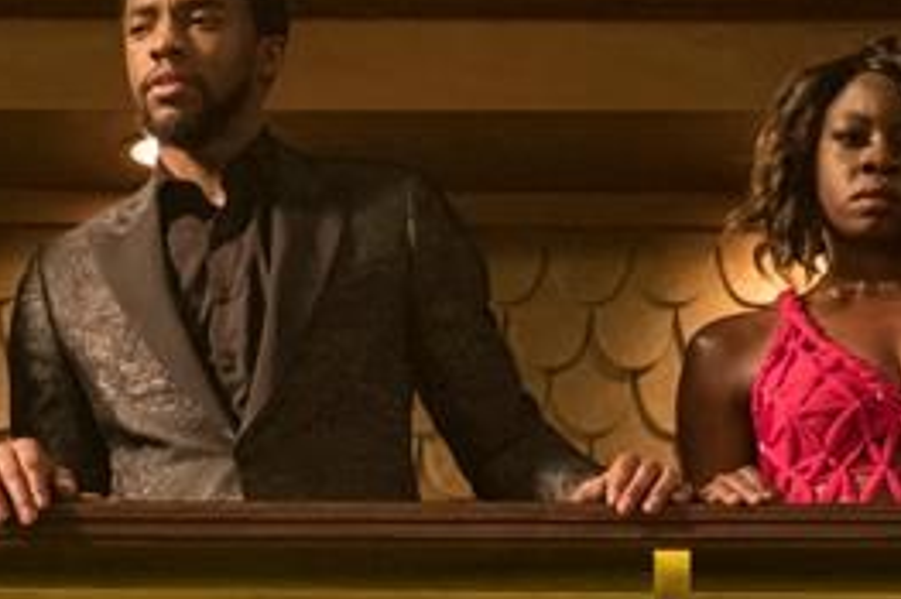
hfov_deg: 4.7
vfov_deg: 3.1
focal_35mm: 442
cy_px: 632
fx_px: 11055
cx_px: 274
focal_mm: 119.2
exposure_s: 1/80
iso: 6400
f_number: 3.2
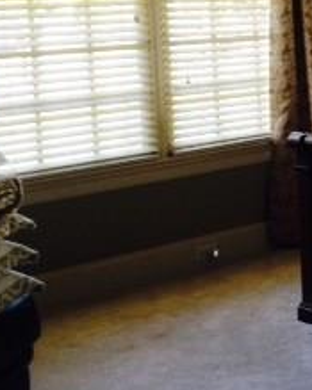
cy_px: 66
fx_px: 1086
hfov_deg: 15.0
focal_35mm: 94
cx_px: 490
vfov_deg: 20.1
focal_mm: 4.12
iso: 64
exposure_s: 1/20
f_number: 2.4
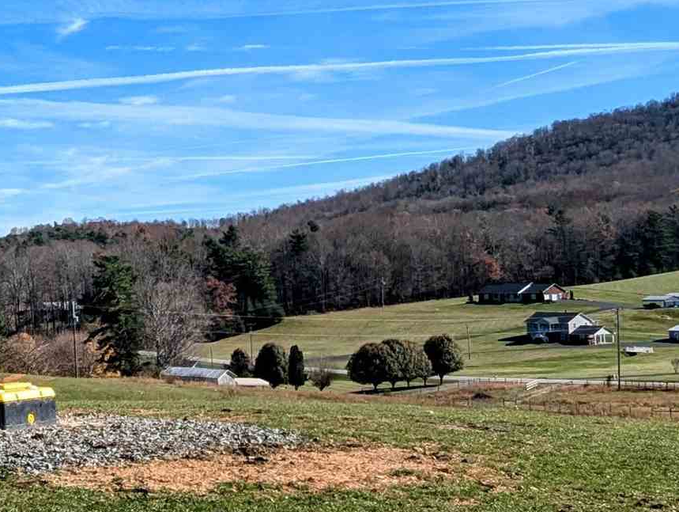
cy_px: 264
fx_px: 1120
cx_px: -38
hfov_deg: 30.7
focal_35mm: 57
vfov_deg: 25.7
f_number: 2.2
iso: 52
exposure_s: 1/1333
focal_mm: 2.35
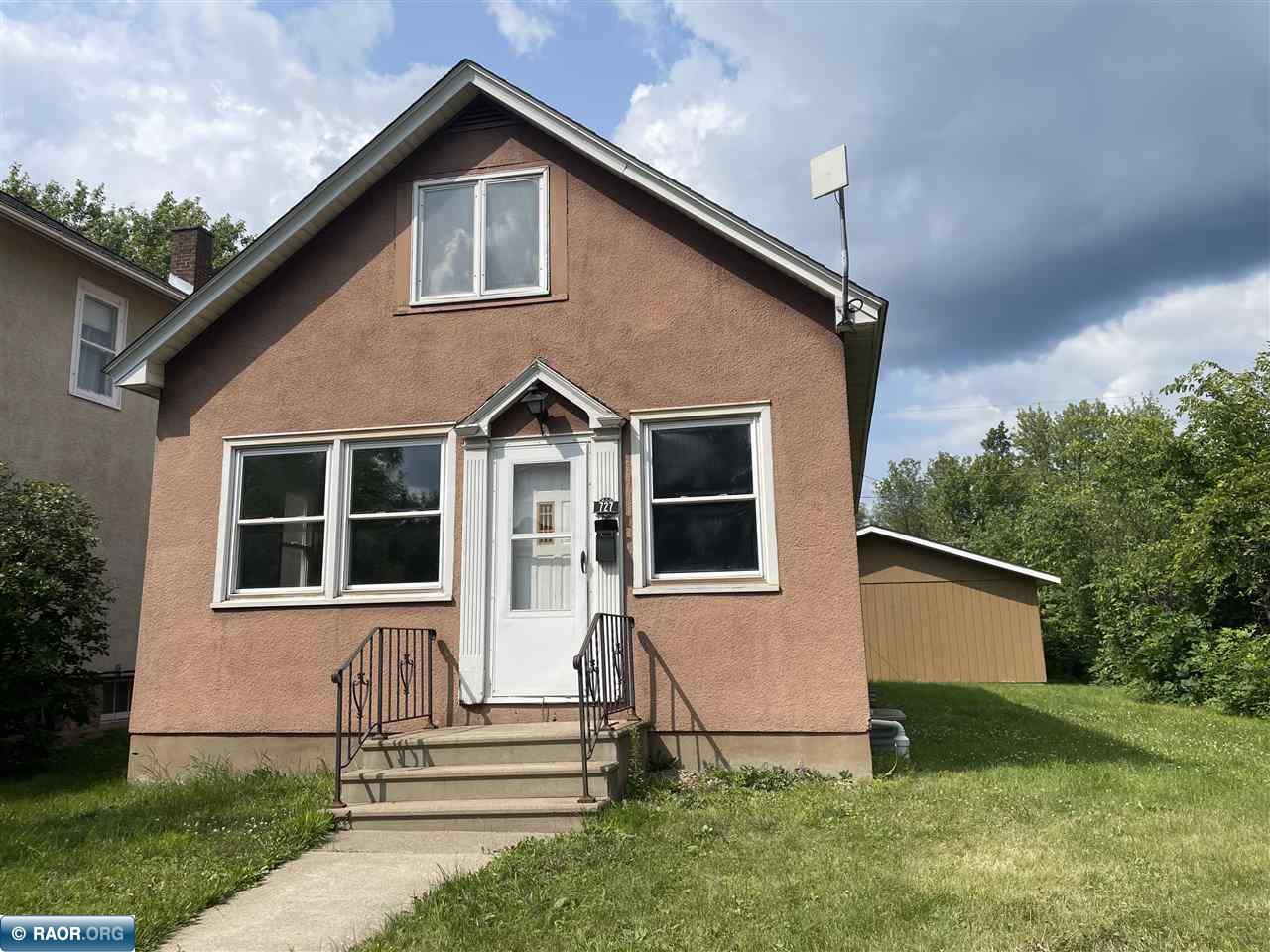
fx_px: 954
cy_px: 476
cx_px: 635
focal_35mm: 26
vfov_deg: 53.1
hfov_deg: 67.3
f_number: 1.6
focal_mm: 4.2
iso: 32
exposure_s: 1/4000
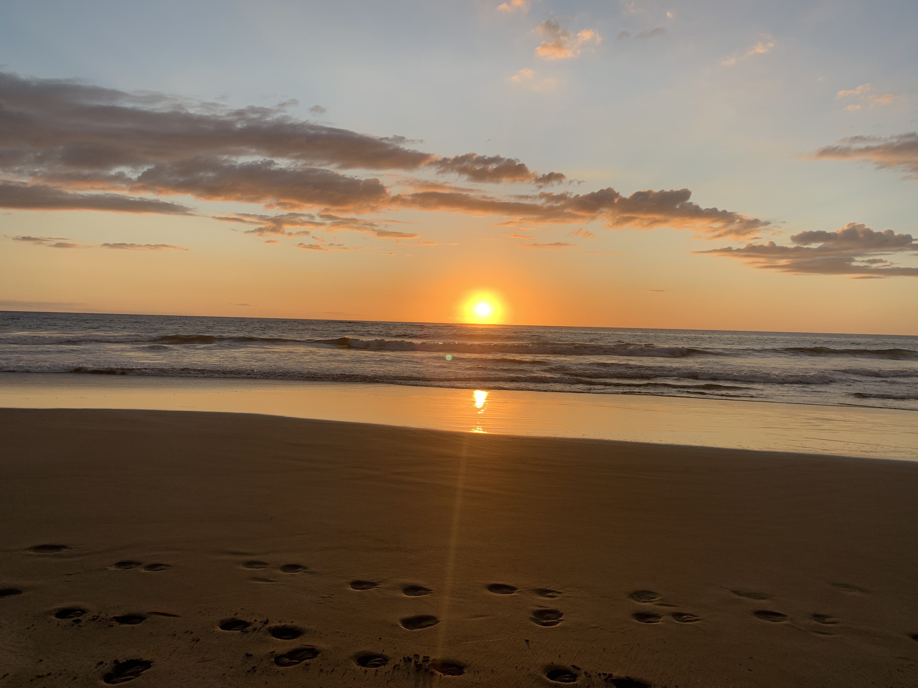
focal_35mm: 26
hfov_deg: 67.3
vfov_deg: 53.1
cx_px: 459
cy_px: 344
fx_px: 690
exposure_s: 1/1282
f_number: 1.8
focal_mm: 4.25
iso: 25
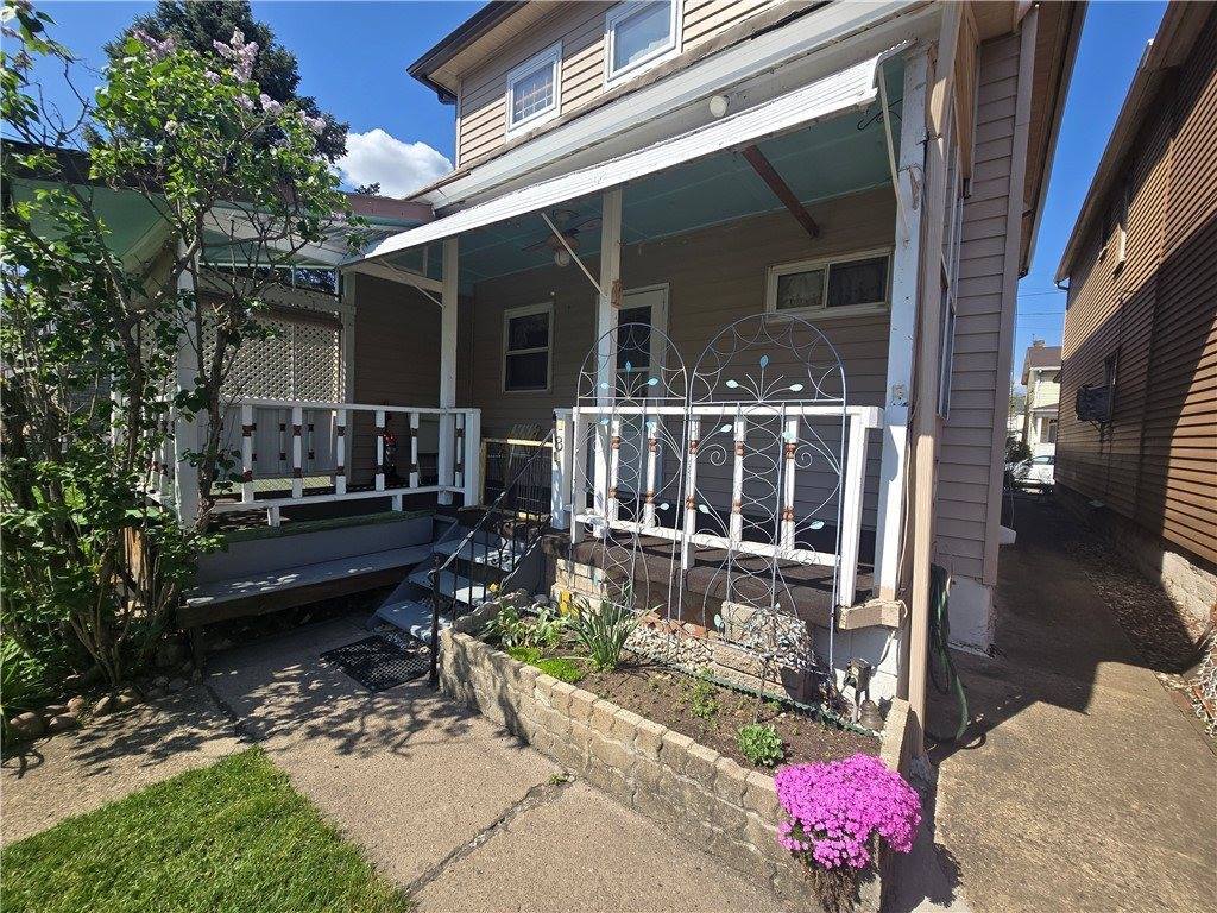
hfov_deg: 106.2
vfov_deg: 89.9
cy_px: 456
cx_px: 608
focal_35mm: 13
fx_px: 457
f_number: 2.2
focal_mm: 2.2
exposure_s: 1/1742
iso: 50
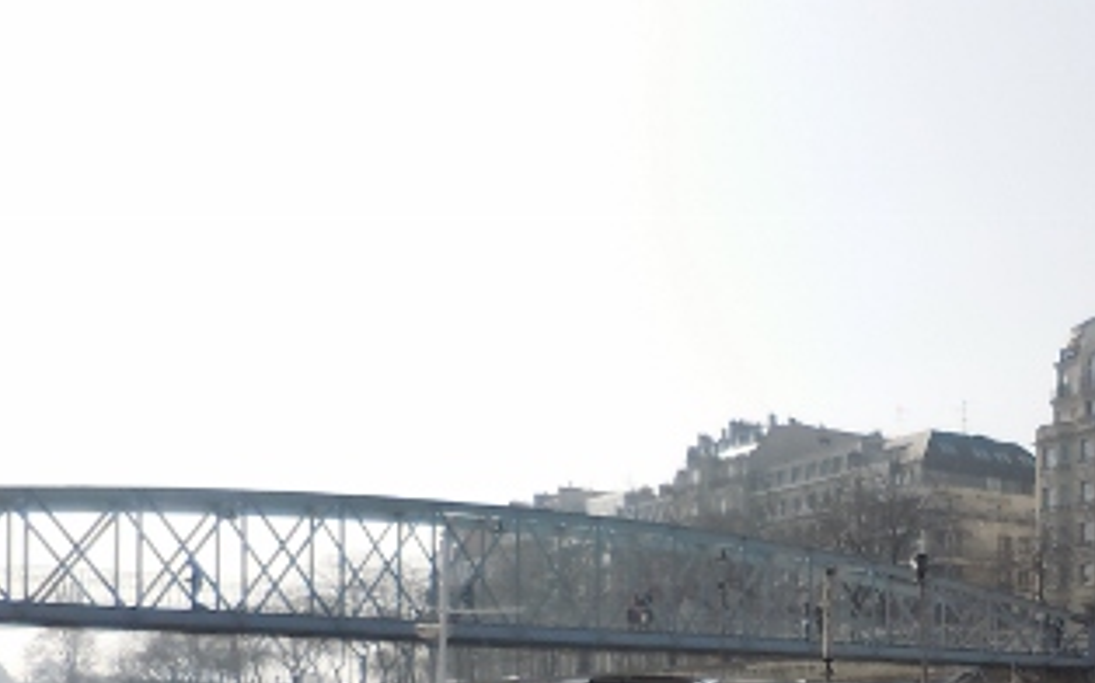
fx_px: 1611
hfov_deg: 34.0
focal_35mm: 54
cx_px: 1112
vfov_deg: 22.4
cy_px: 786
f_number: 6.6
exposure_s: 1/500
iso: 125
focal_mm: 4.5
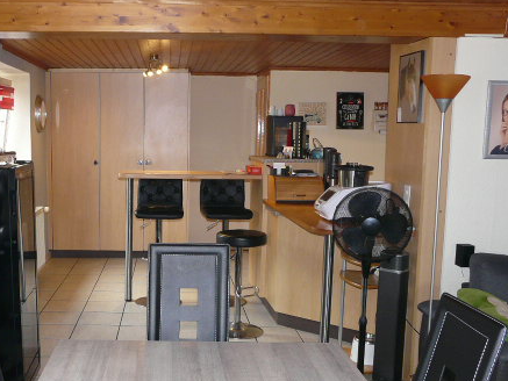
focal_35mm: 41
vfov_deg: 35.1
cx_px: 176
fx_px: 602
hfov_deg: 45.2
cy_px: 200
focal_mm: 4.6
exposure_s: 1/30
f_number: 2.8
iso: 160
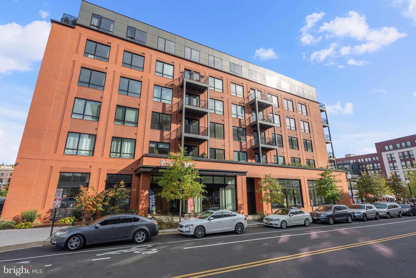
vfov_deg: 73.8
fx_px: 185
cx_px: 208
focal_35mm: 16
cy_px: 139
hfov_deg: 96.7
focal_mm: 16
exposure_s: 1/1600
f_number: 8
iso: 800
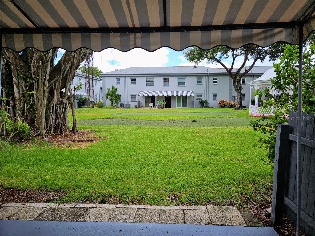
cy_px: 118
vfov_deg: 58.9
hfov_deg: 73.9
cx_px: 158
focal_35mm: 23
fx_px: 209
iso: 25
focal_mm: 5.4
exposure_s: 1/736
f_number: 1.8
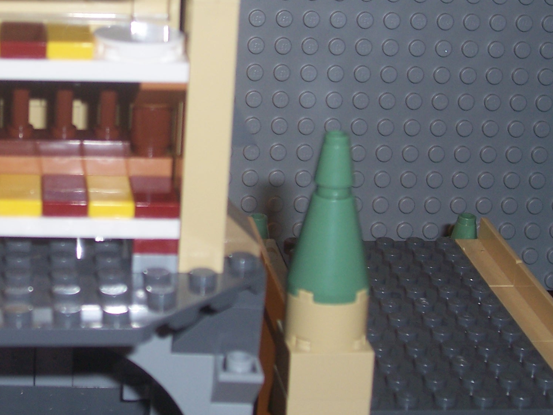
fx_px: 1454
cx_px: 80
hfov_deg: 21.2
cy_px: 97
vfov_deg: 16.1
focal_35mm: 91
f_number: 3.4
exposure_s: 1/60
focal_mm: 8.6
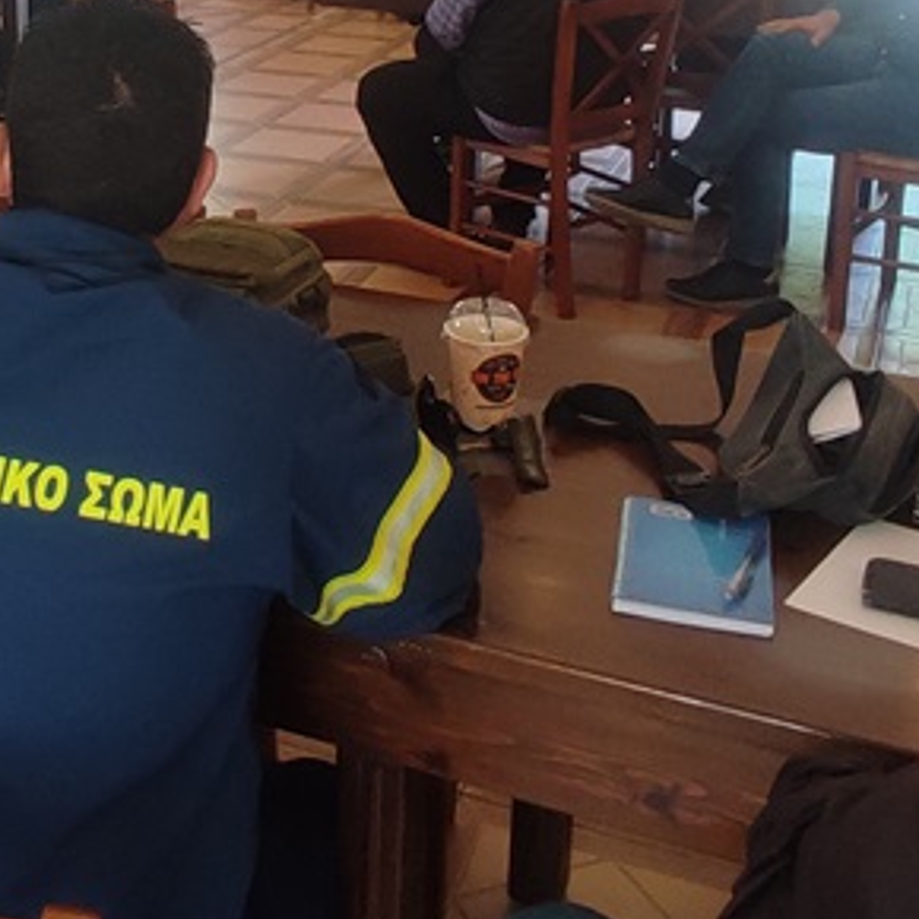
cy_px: 51
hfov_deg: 40.2
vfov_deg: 39.0
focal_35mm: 39
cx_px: 127
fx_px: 1171
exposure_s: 1/50
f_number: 2.2
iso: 191
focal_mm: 1.65
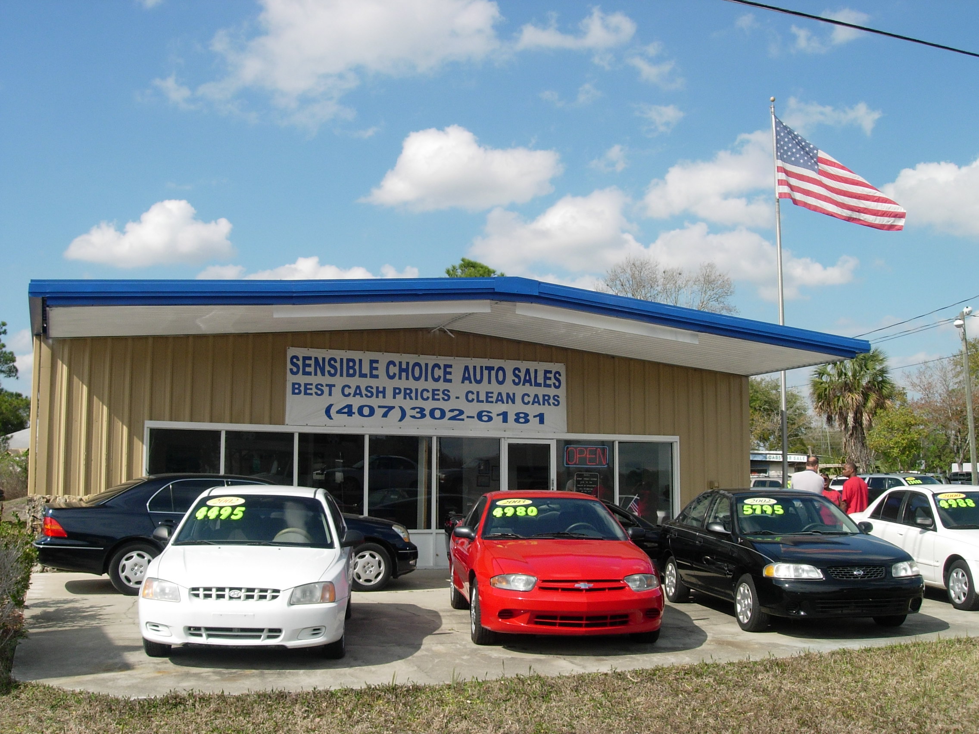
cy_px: 367
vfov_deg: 37.7
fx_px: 1075
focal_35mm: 38
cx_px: 490
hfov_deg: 49.0
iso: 79
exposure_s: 1/836
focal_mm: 7.8
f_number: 4.8
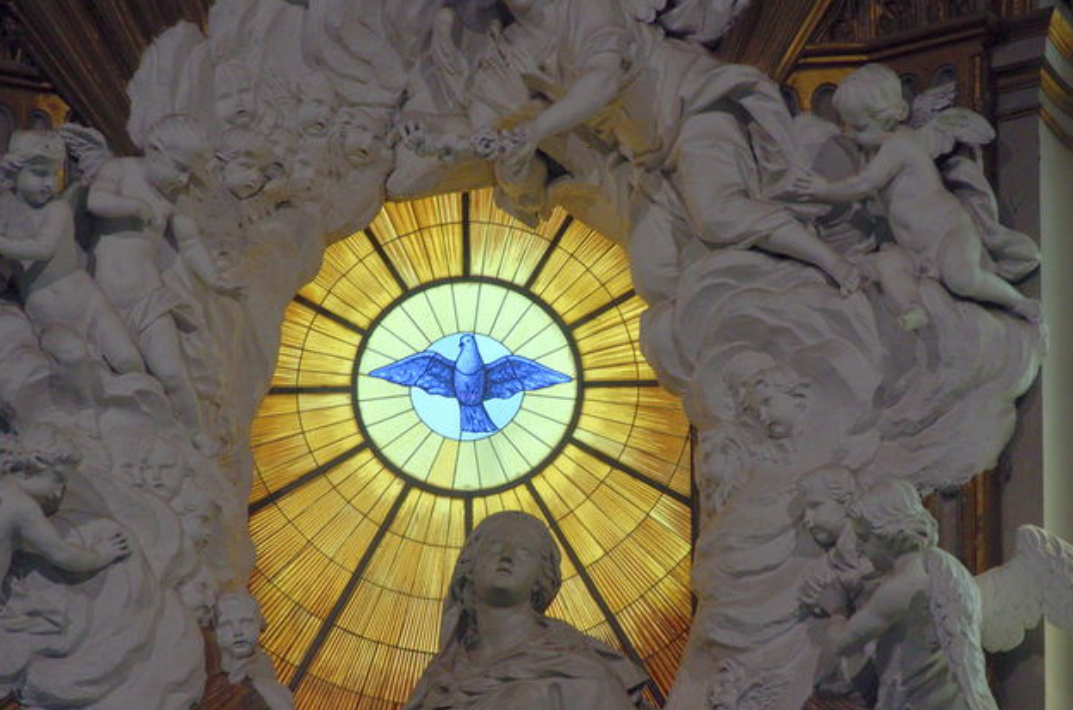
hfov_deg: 8.2
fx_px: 7522
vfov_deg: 5.4
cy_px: 395
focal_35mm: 253
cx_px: 481
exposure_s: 1/400
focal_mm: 150
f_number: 5.6
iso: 250
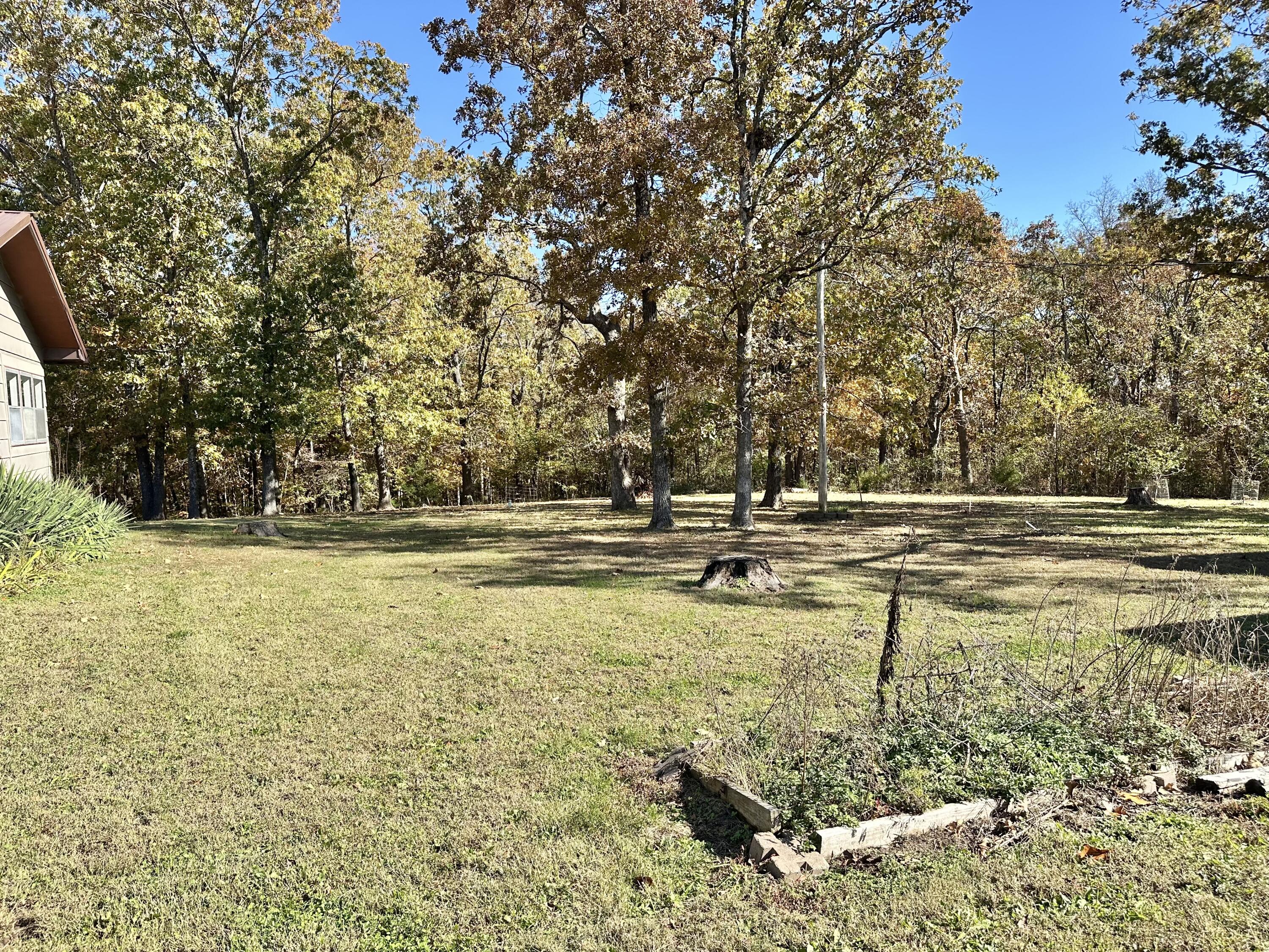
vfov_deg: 56.8
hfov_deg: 71.6
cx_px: 634
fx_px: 880
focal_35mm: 24
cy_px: 476
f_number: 1.78
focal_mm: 6.86
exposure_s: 1/1812
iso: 80
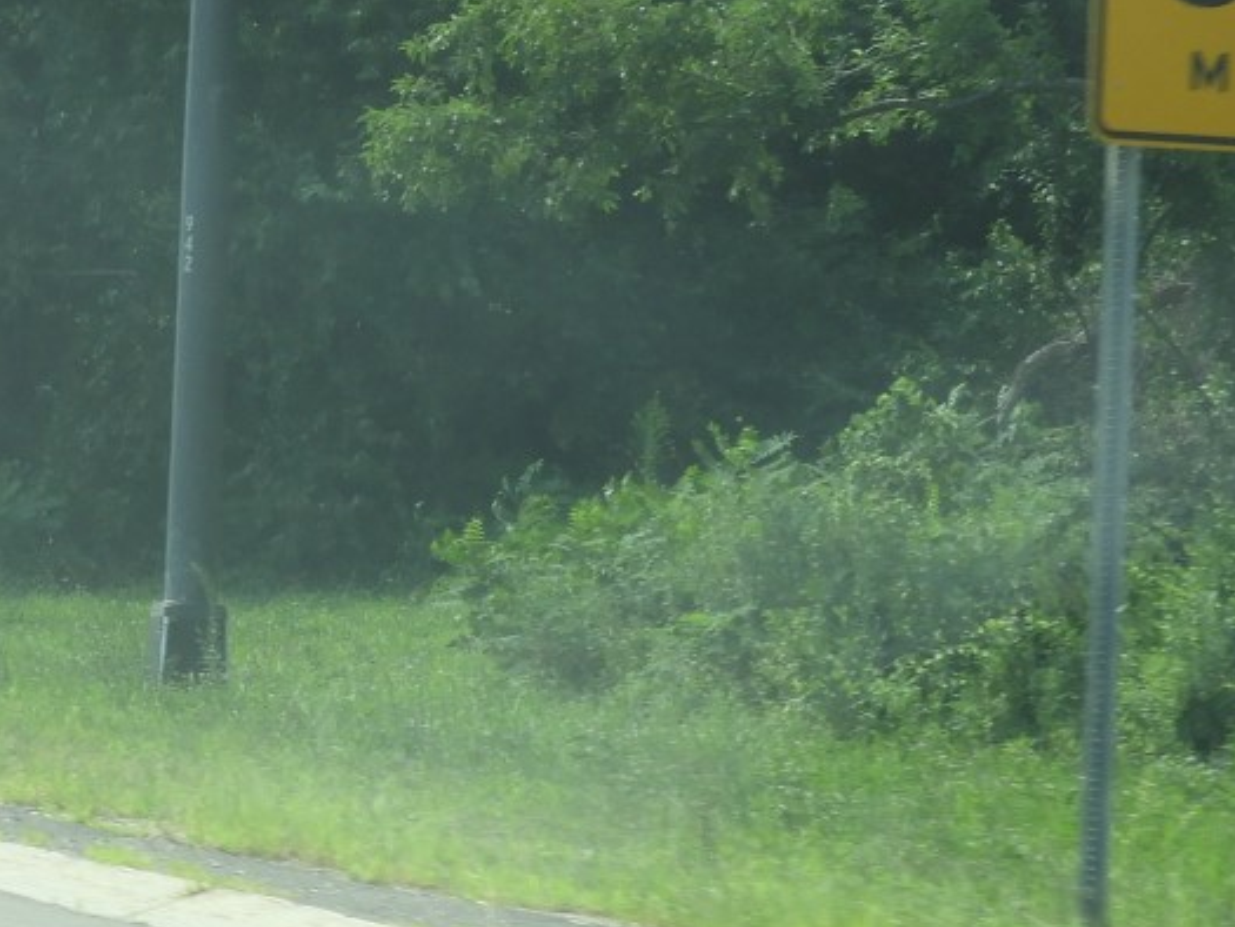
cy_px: 136
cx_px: -454
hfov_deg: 6.8
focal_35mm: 288
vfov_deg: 5.2
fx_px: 10277
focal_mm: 18.8
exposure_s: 1/200
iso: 100
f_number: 4.8
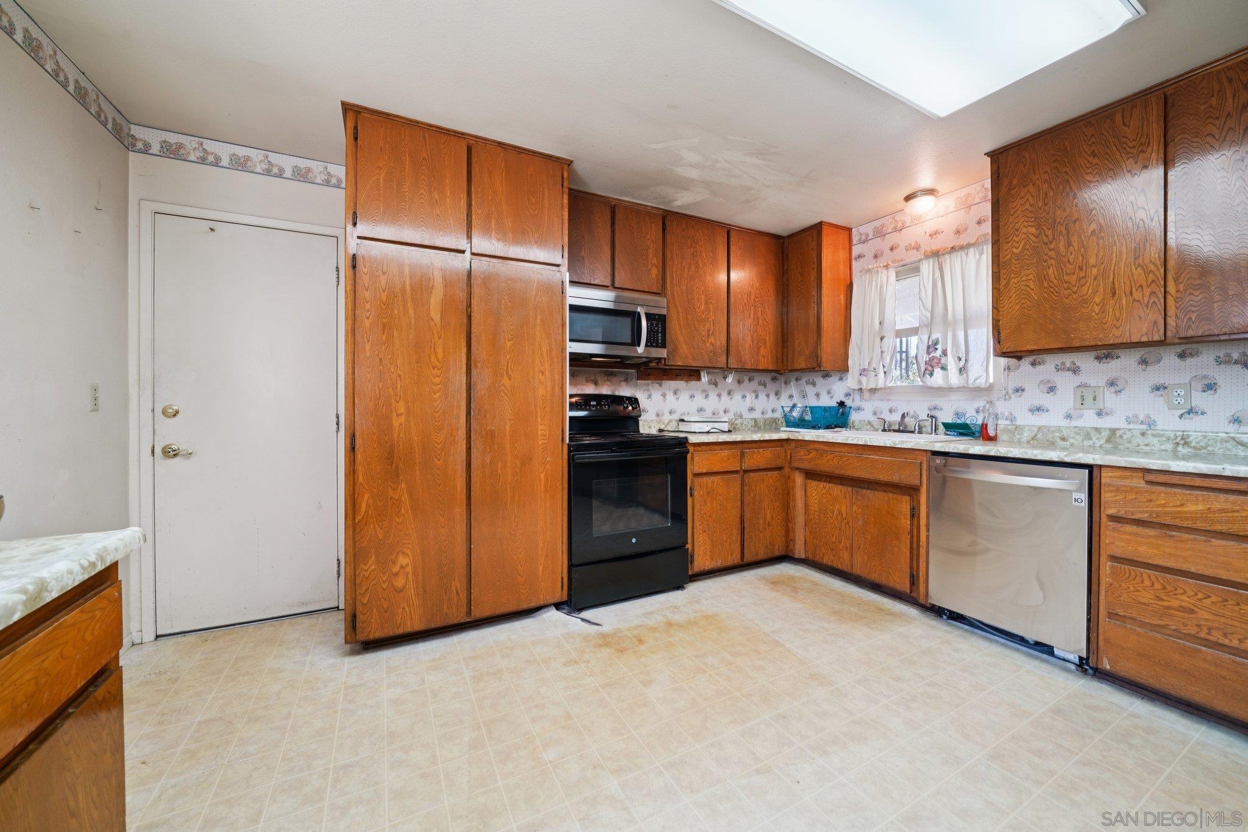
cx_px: 624
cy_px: 416
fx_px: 451
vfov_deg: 85.4
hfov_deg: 108.3
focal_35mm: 13
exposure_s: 1/6
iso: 400
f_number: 8
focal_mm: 13
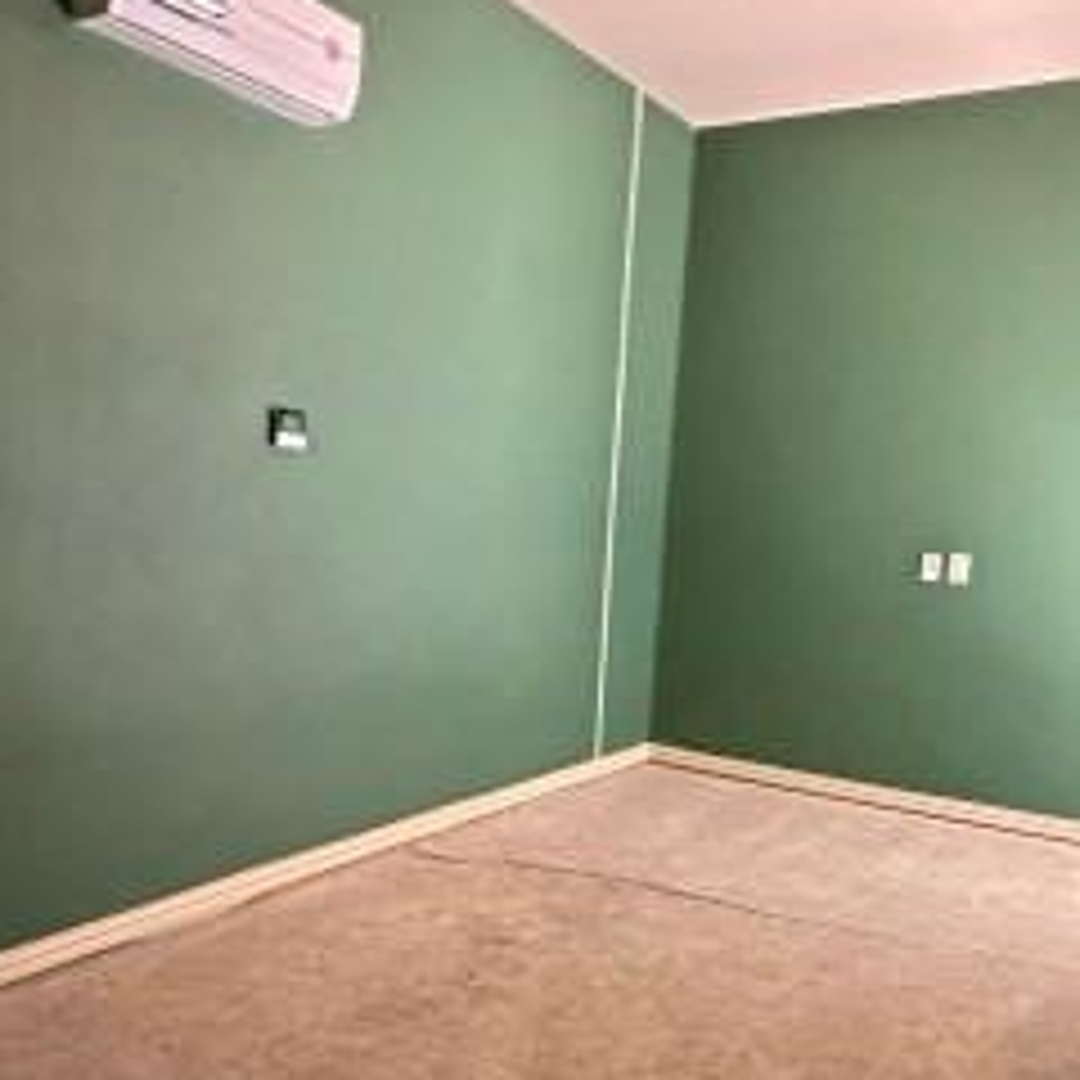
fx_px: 1165
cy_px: 770
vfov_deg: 48.4
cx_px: 540
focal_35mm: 33
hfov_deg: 49.7
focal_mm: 2.22
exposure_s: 1/60
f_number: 2.2
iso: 1000
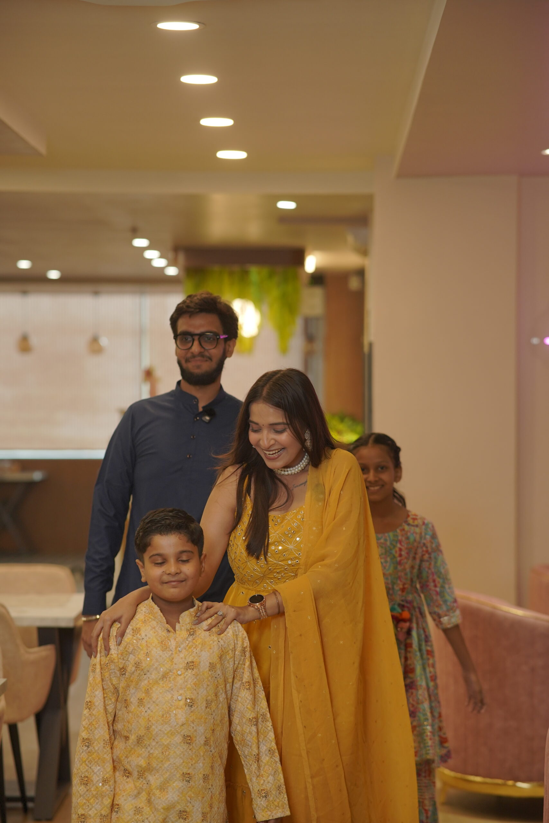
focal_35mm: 85
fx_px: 1944
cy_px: 412
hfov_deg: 16.1
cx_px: 274
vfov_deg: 23.9
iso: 500
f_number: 2.2
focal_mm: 85
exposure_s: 1/250
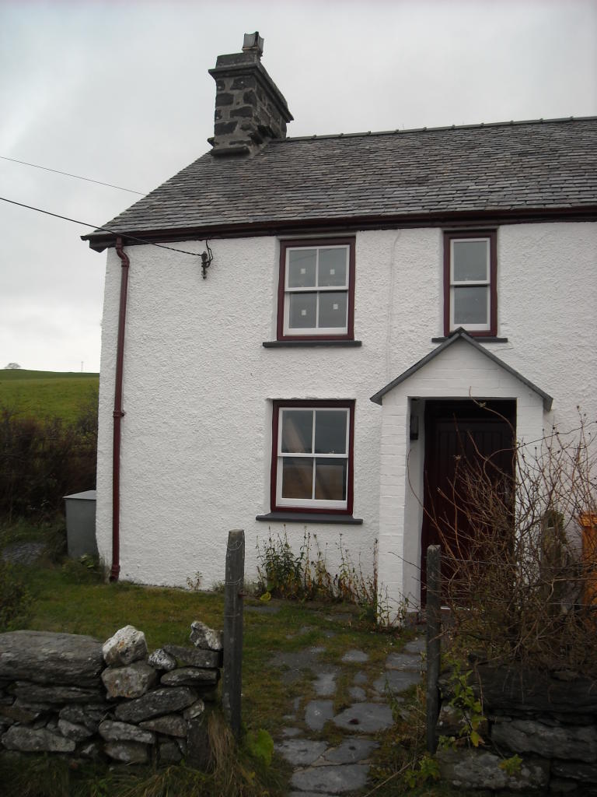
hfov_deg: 40.7
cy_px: 398
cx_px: 298
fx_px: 805
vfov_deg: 52.6
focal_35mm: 35
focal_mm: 5.7
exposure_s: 1/192
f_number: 2.8
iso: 64
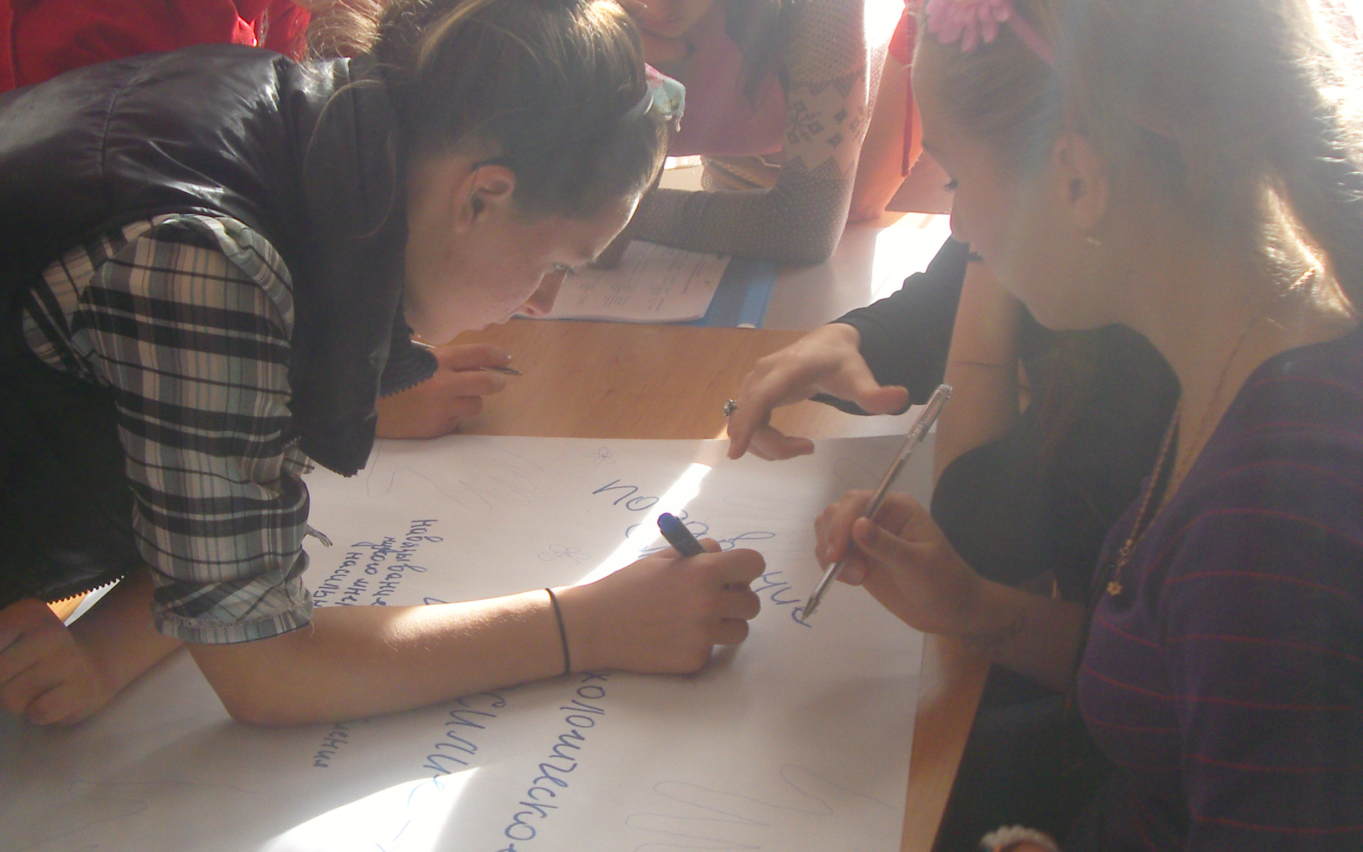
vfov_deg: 24.9
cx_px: 508
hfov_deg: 38.6
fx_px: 1932
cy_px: 372
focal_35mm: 52
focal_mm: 6.2
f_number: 2.8
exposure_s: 1/160
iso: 80
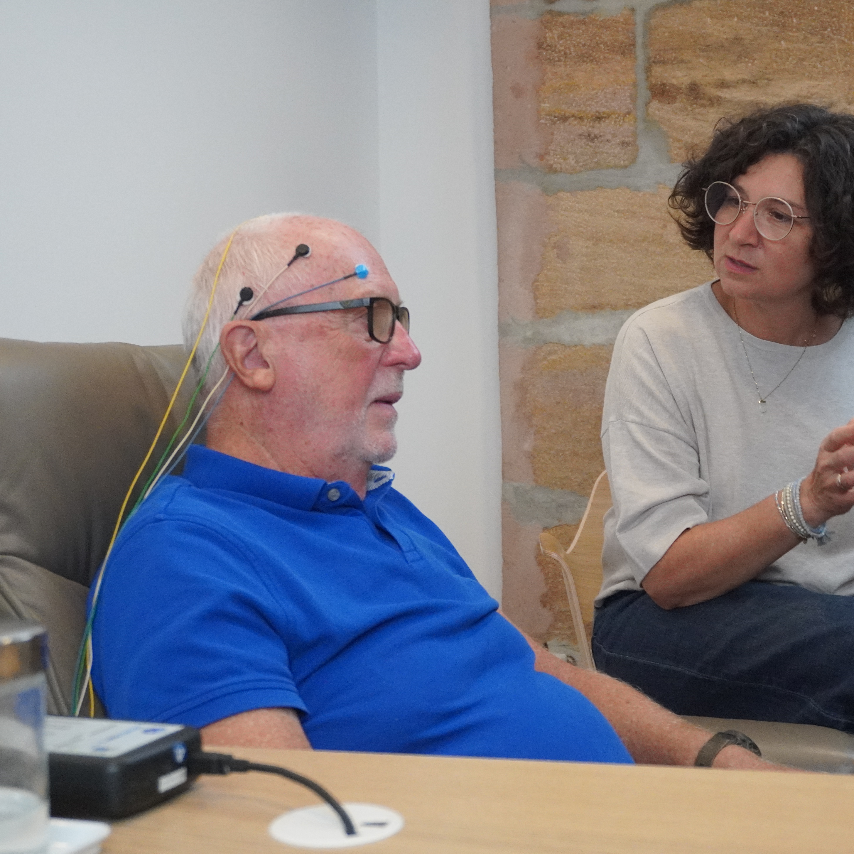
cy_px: 433
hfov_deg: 32.2
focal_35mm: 53
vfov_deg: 32.4
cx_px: 539
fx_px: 1470
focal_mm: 27
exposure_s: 1/160
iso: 3200
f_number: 4.5
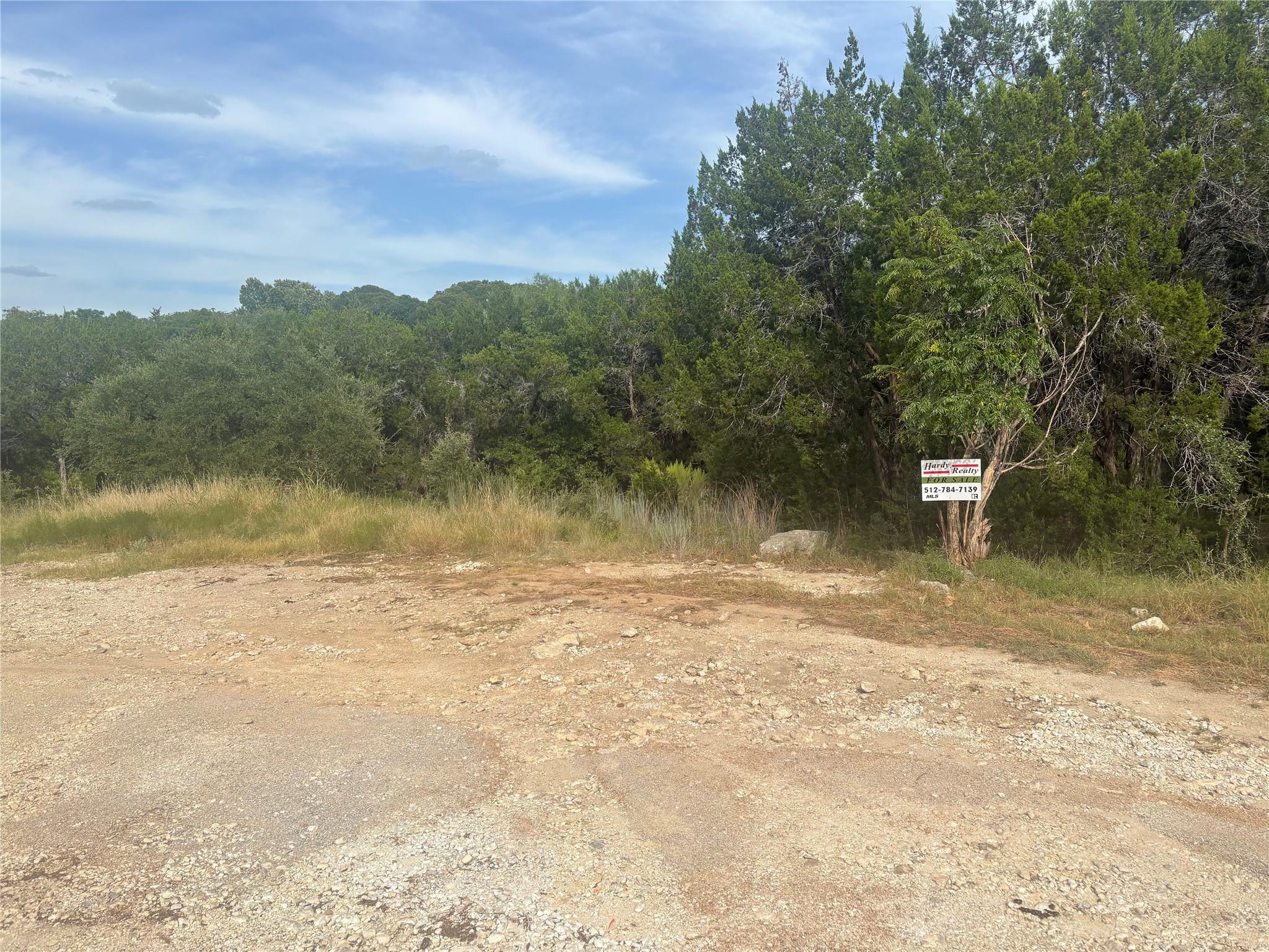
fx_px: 953
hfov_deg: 67.3
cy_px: 476
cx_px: 634
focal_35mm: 26
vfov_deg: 53.1
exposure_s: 1/2865
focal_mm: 5.96
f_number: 1.6
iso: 50
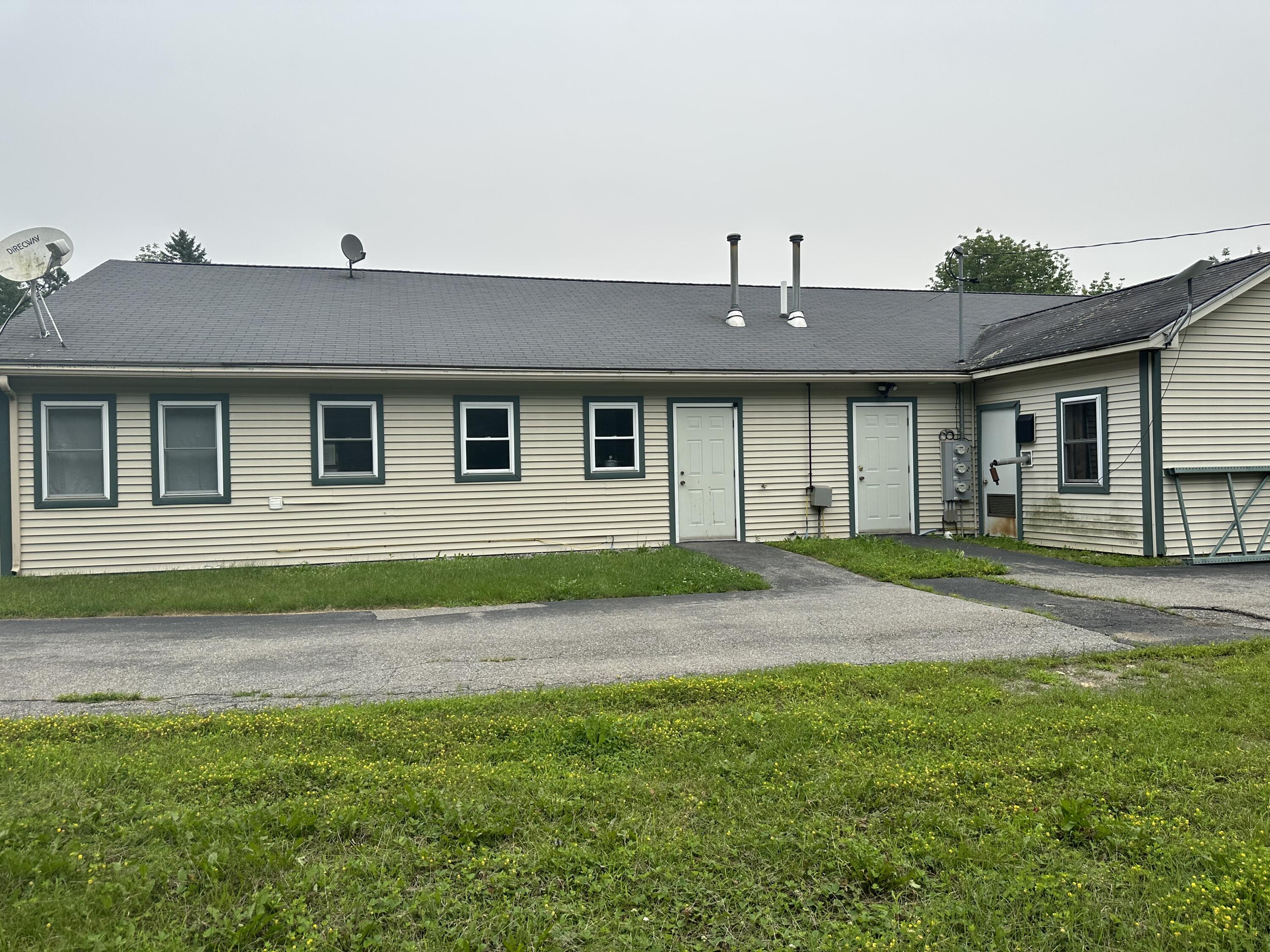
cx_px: 635
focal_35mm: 24
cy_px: 476
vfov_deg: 56.8
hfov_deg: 71.6
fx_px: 881
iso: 80
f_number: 1.78
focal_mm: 6.86
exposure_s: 1/3861
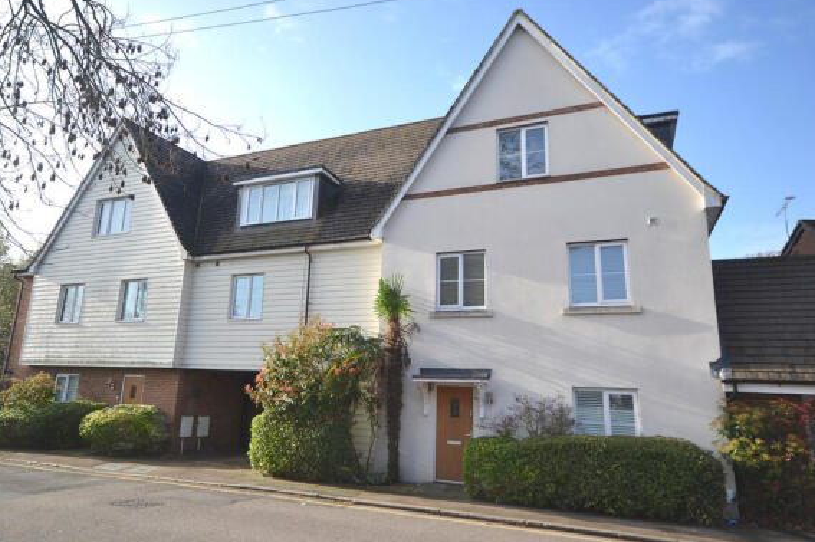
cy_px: 270
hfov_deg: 77.1
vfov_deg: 55.9
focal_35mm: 23
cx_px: 378
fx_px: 511
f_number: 6.3
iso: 100
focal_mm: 13
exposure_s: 1/160
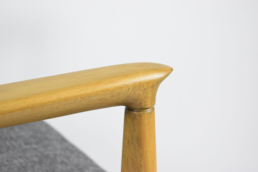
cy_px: 86
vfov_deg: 16.6
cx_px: 129
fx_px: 592
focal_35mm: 82
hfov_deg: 24.6
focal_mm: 55
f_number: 5.6
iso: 1400
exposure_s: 1/125
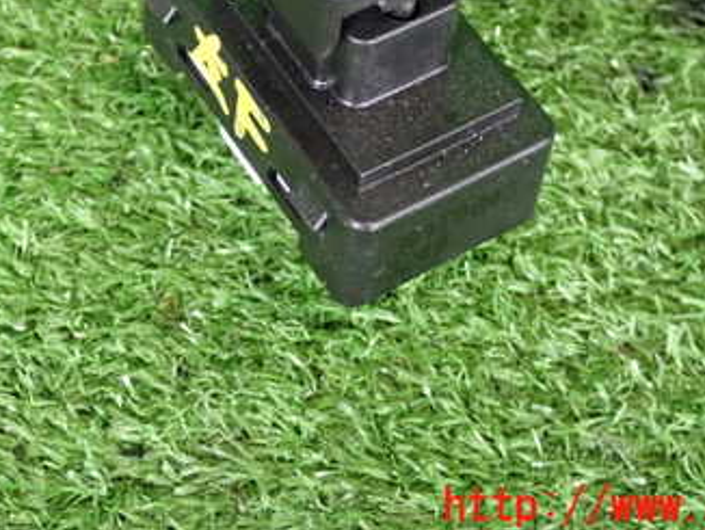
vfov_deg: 15.9
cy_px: 48
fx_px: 1875
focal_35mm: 92
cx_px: 283
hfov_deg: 21.3
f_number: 3.2
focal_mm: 9.01
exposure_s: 1/30
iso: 800
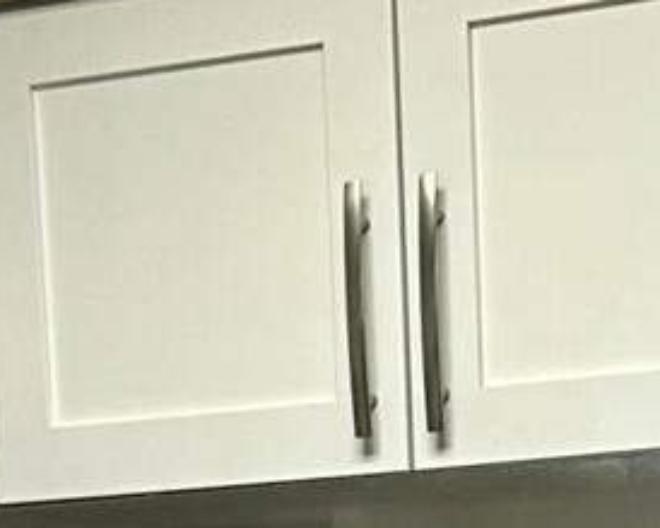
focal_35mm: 175
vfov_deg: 8.1
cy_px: 1287
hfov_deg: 11.0
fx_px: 3417
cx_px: 277
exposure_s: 1/60
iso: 125
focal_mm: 6.86
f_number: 1.78
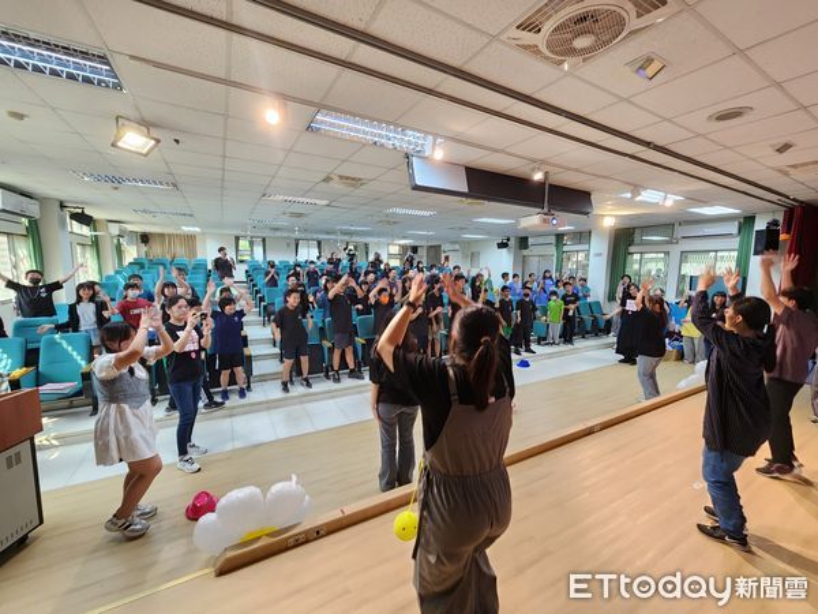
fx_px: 307
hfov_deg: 106.2
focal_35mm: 13
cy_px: 307
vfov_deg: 89.9
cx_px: 409
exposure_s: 1/60
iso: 250
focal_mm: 2.2
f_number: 2.2
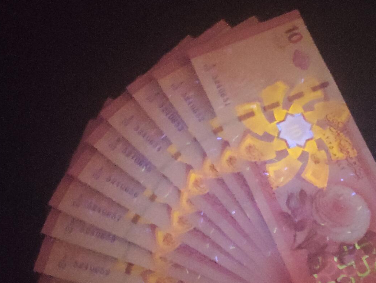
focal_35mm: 67
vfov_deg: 21.9
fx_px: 729
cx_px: 236
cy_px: 181
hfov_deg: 28.8
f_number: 2.2
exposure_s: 1/14
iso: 6400
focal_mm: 3.42
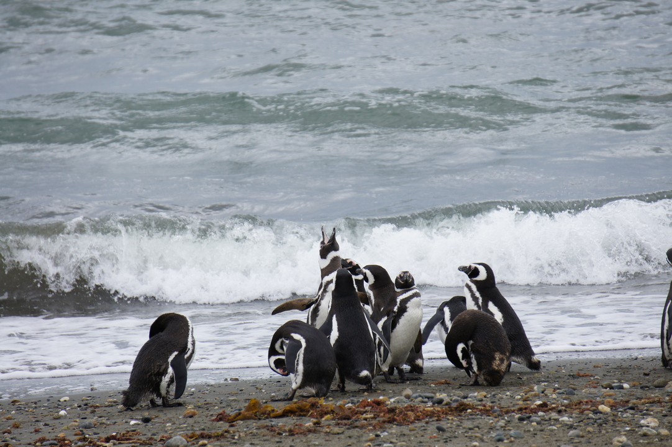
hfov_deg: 6.5
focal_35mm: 315
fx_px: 5876
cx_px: 336
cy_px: 224
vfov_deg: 4.4
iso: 200
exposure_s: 1/400
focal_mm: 210
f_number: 8
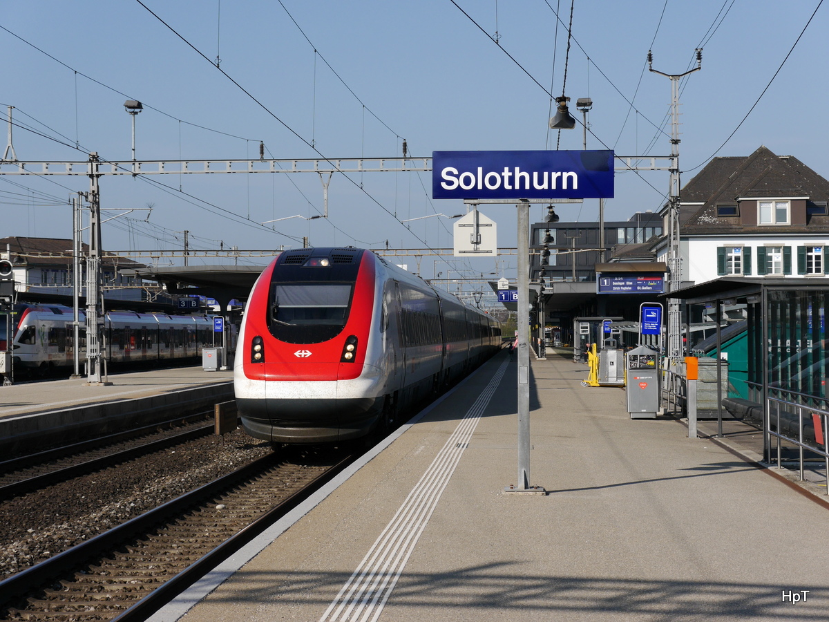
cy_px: 311
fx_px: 2012
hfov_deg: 23.3
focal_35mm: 84
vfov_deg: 17.6
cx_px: 414
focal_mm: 42
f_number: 9
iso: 160
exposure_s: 1/400
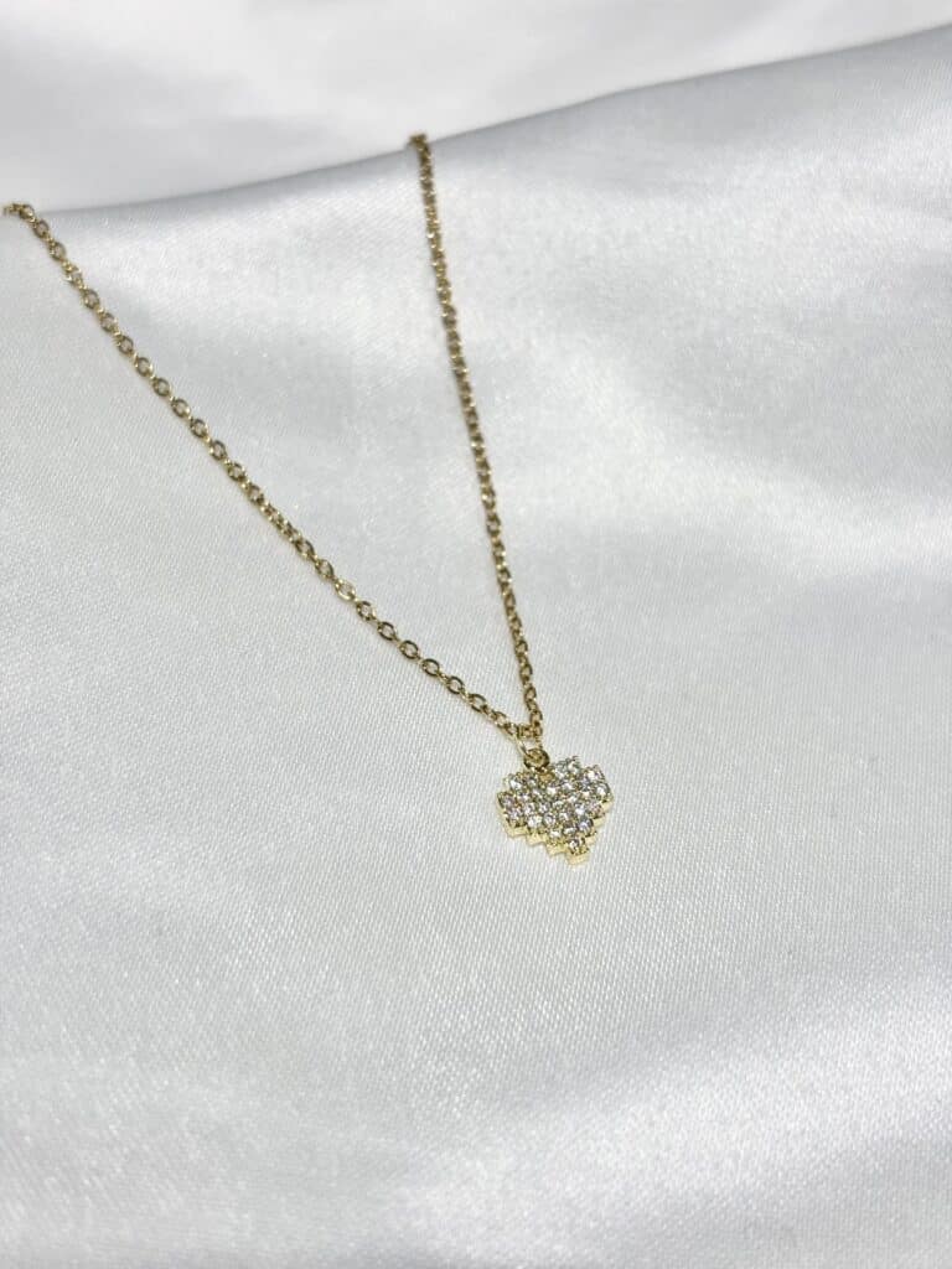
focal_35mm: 52
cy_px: 634
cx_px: 476
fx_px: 1907
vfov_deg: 36.8
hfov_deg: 28.0
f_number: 1.6
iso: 32
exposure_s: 1/444
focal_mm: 5.96
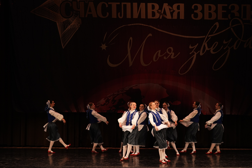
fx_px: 917
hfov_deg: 15.6
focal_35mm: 131
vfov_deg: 10.5
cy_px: 84
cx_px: 126
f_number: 2.8
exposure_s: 1/400
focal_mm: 131
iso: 1600
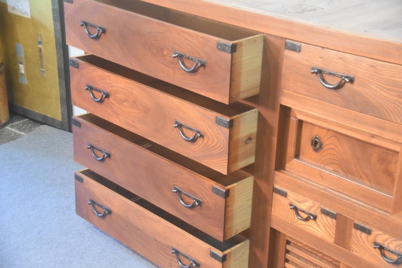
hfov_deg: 35.0
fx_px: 637
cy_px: 134
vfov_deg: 23.8
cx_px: 201
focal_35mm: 57
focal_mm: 38
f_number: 4.2
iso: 3600
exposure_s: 1/60
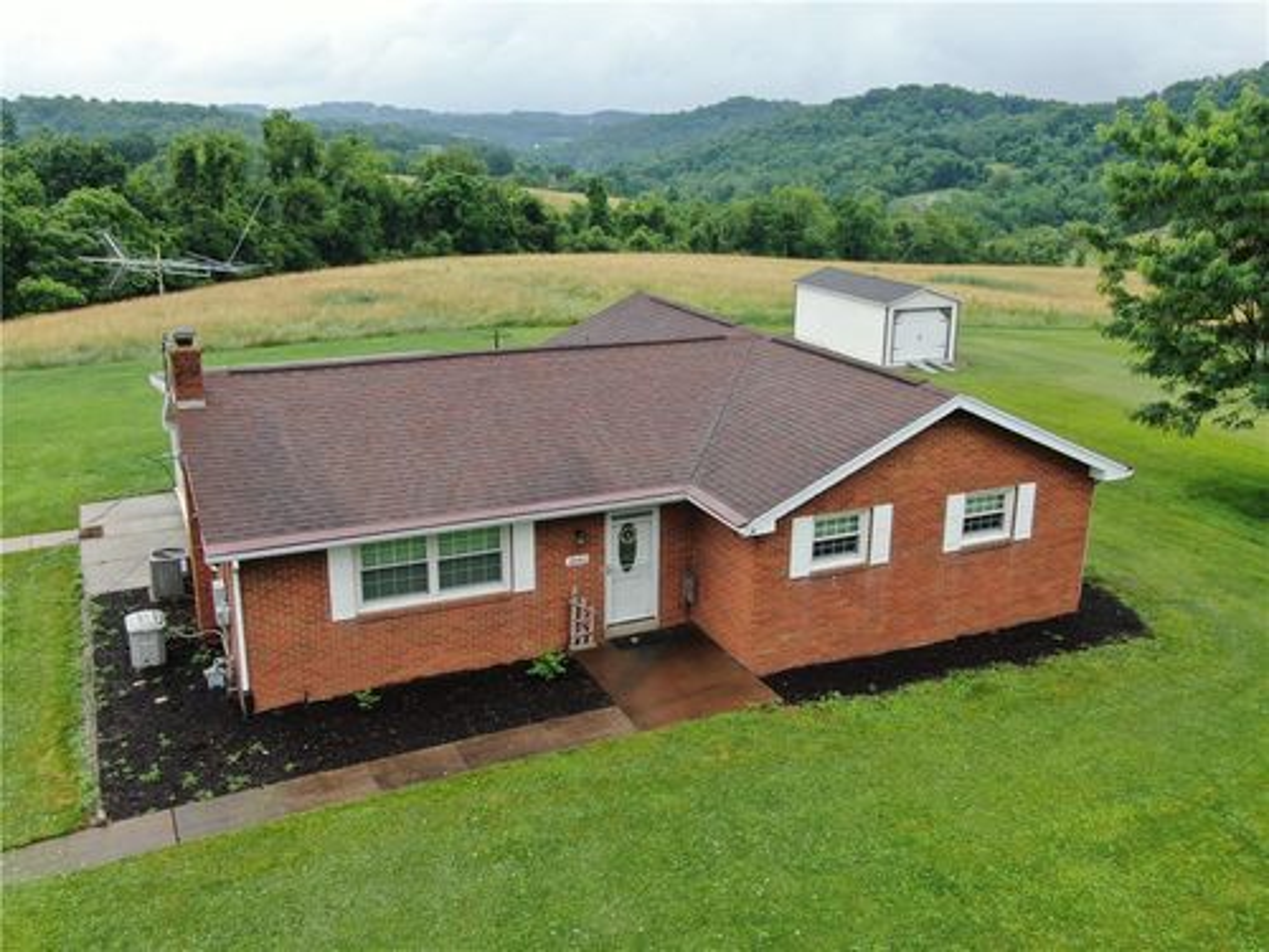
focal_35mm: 33
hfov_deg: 55.4
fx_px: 1210
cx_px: 634
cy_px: 476
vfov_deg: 42.9
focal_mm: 5.69
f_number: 3.2
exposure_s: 1/160
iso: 100
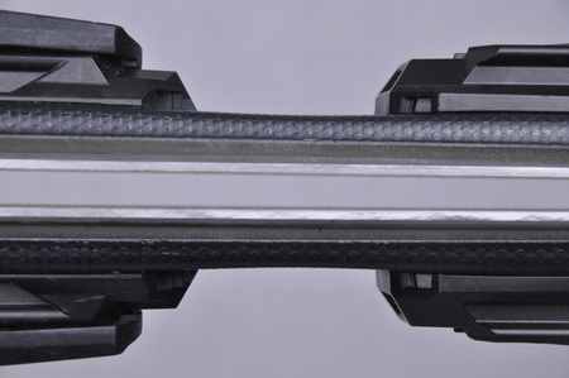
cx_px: 284
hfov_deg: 13.1
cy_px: 189
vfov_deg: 8.7
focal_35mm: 158
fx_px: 2487
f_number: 9.5
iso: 3200
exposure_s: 1/125
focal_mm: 105
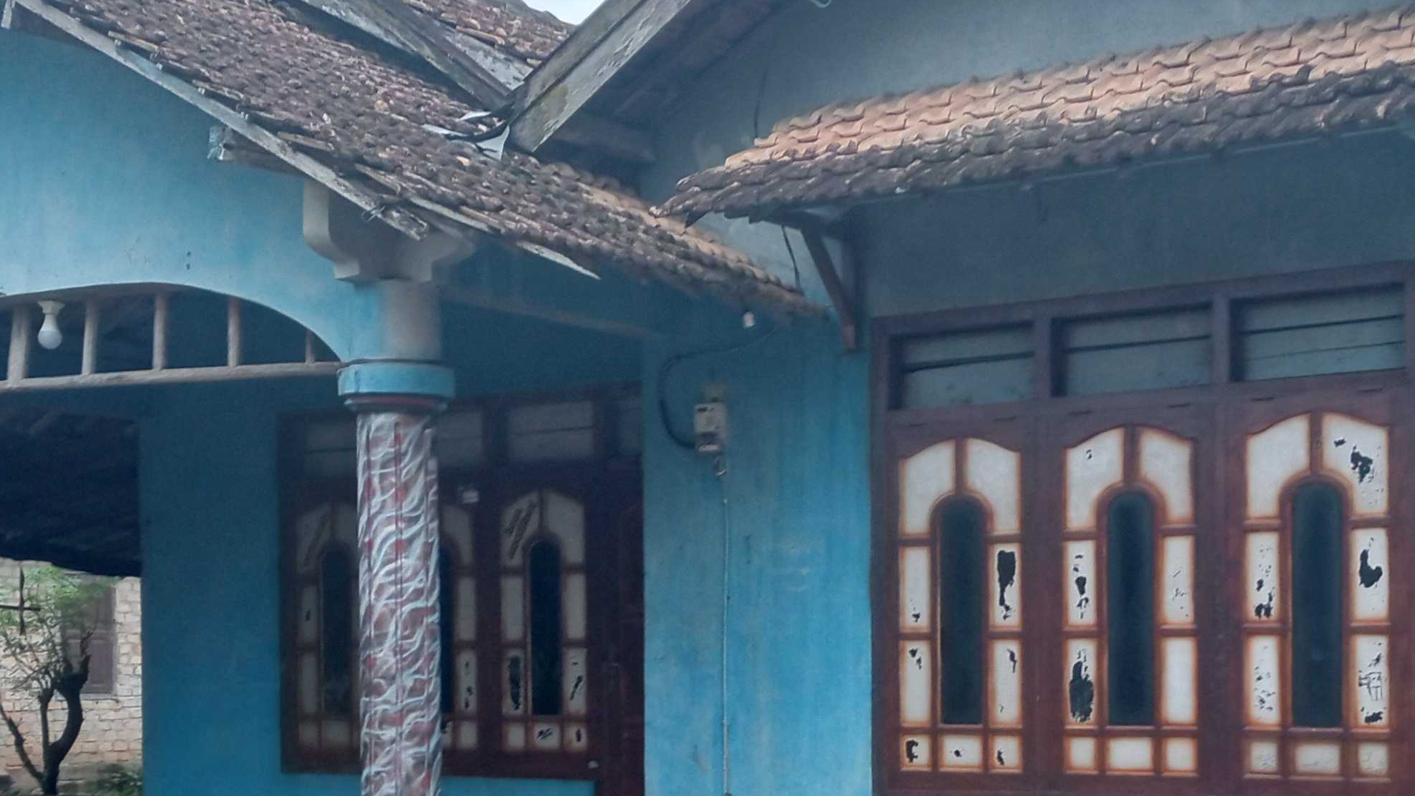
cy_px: 685
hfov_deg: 33.3
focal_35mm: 63
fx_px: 2364
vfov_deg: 18.9
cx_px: 687
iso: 400
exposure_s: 1/33.3
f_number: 1.8
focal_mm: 4.04
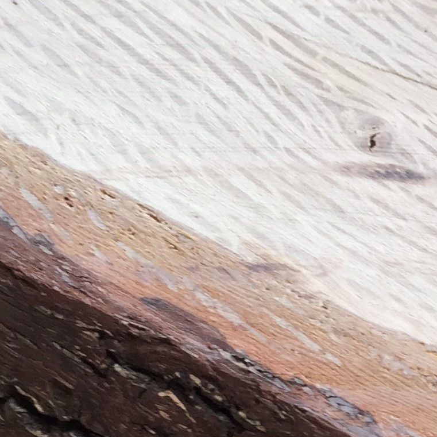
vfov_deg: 15.5
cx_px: 735
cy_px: 469
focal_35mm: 110
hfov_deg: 14.3
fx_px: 1571
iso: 32
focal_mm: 4.15
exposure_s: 1/60
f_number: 2.2
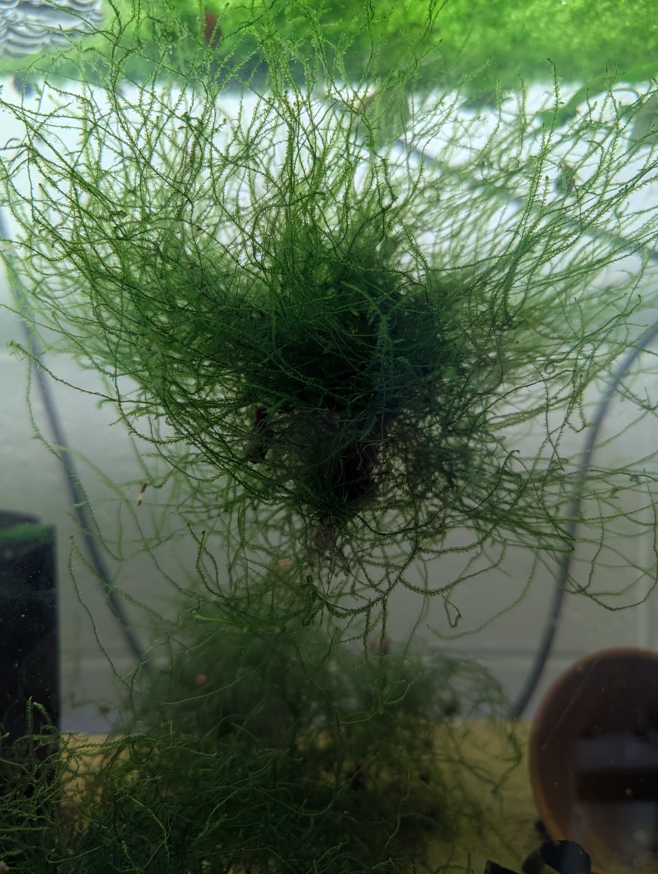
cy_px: 437
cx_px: 329
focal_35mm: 24
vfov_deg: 71.5
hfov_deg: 56.9
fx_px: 607
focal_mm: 6.9
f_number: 1.68
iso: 104
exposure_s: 1/120
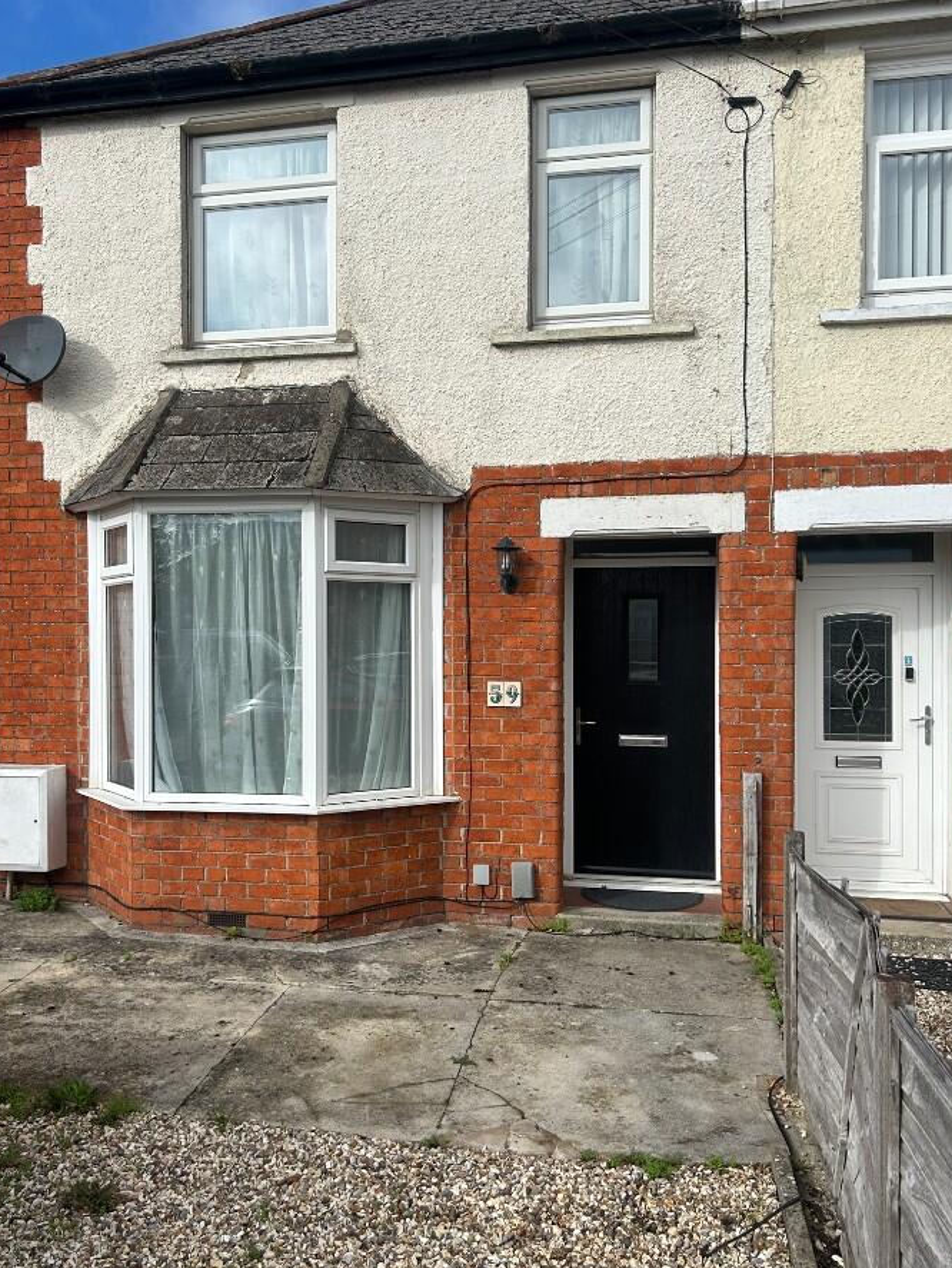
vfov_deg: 59.9
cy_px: 640
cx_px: 443
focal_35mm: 30
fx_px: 1099
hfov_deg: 46.8
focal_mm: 5.7
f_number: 1.5
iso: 50
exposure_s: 1/5882
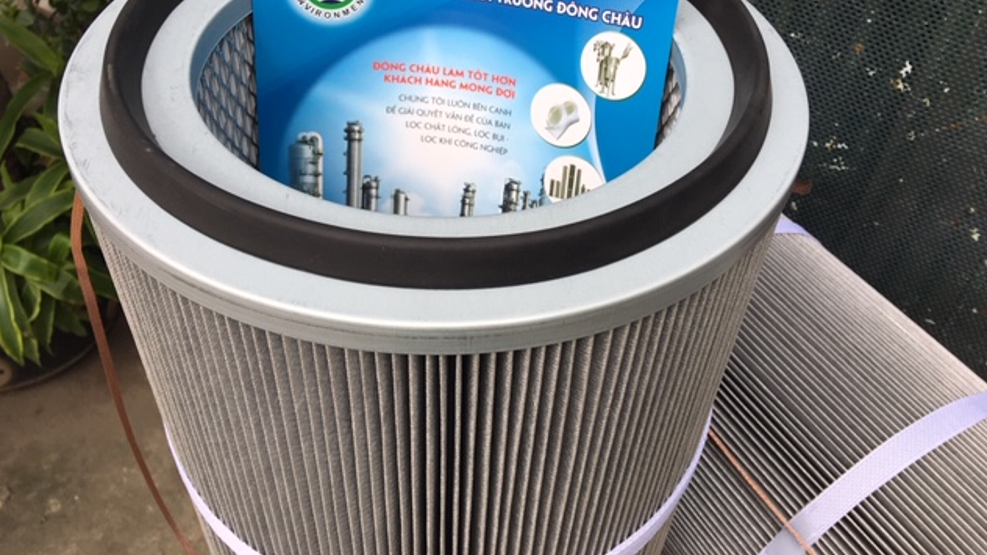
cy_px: 186
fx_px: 837
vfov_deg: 36.3
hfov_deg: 61.0
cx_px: 490
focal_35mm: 32
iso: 25
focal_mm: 4.15
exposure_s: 1/204
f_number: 2.2
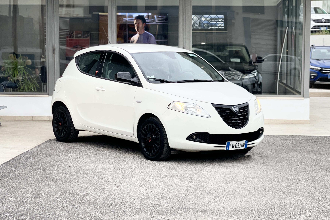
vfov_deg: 17.9
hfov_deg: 26.6
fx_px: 697
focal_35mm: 76
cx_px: 160
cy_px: 109
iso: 64
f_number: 2.2
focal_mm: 7.5
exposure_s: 1/121
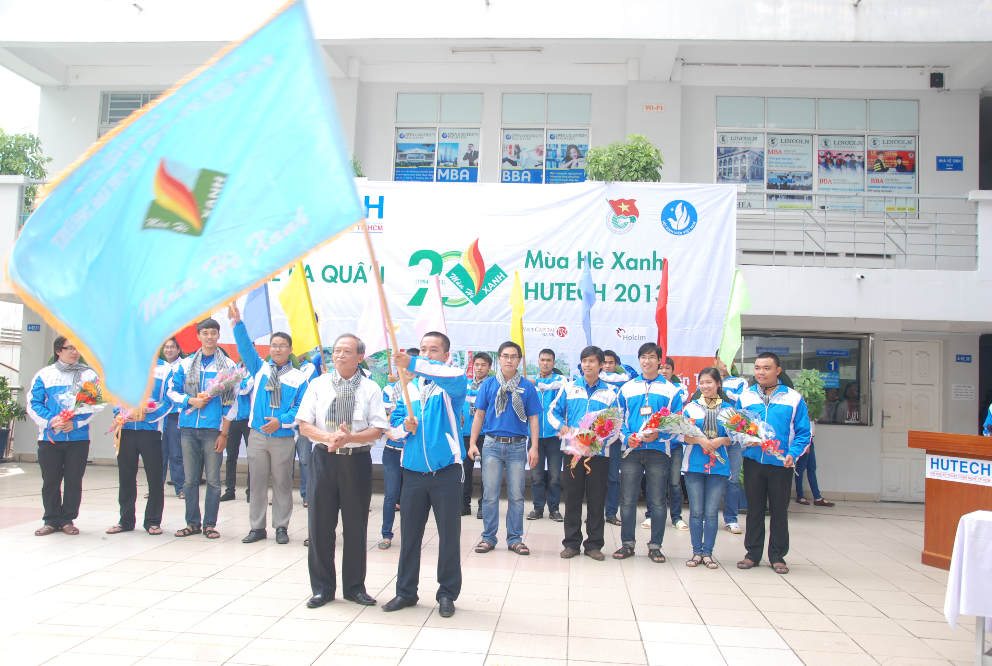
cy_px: 333
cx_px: 496
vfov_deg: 41.9
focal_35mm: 32
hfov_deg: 59.4
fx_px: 870
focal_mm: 21
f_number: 4.5
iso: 100
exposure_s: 1/60
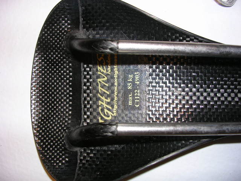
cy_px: 90
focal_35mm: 38
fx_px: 265
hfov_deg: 49.0
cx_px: 120
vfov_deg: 37.7
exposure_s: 1/60.1
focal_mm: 5.8
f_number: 2.8
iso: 50
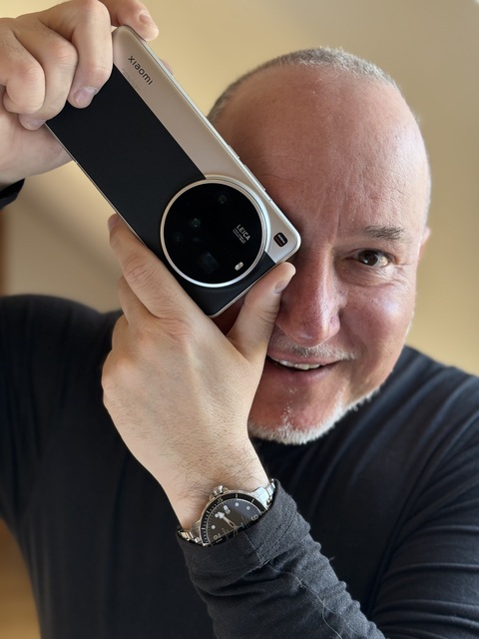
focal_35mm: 48
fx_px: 886
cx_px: 240
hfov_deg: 30.3
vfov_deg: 39.7
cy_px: 320
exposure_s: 1/93
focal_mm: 6.76
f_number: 1.78
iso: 160
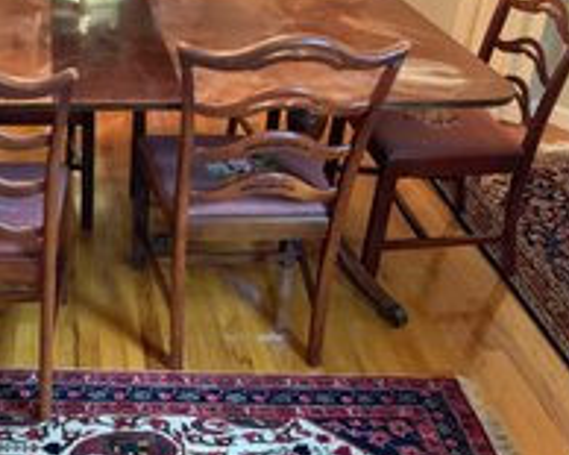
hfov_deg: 35.9
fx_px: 842
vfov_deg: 30.0
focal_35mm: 50
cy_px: 145
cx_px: 101
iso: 320
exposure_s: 1/30
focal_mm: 3
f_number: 1.8
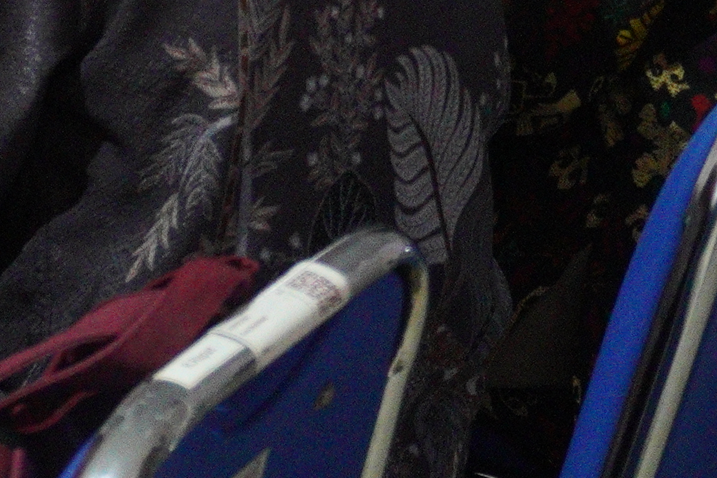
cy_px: -617
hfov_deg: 11.5
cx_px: 303
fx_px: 3564
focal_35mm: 179
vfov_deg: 7.3
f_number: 4.5
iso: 4000
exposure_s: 1/40
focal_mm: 24
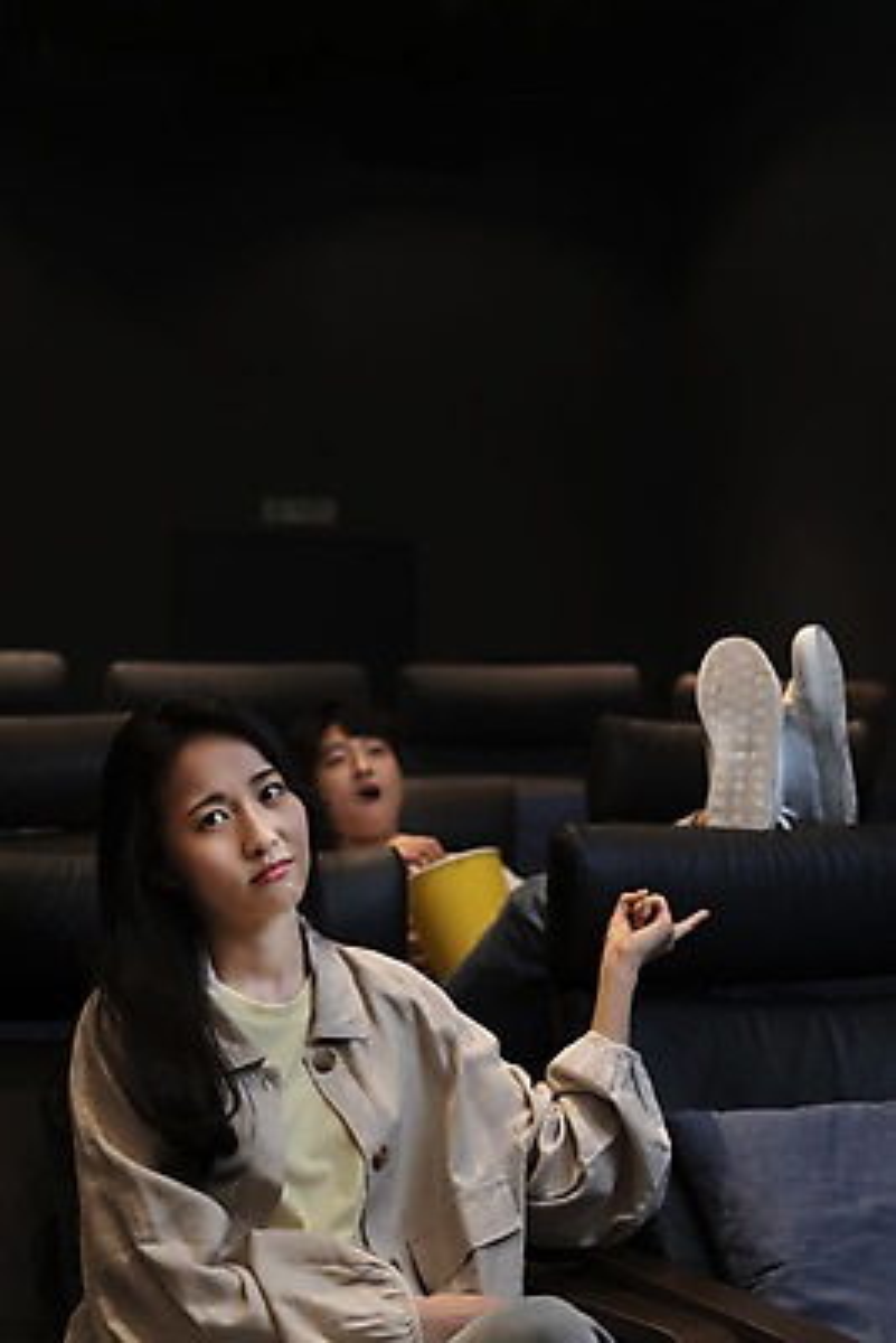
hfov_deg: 24.6
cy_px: 672
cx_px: 448
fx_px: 2051
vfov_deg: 36.2
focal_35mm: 55
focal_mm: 55
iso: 1250
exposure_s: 1/125
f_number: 2.8
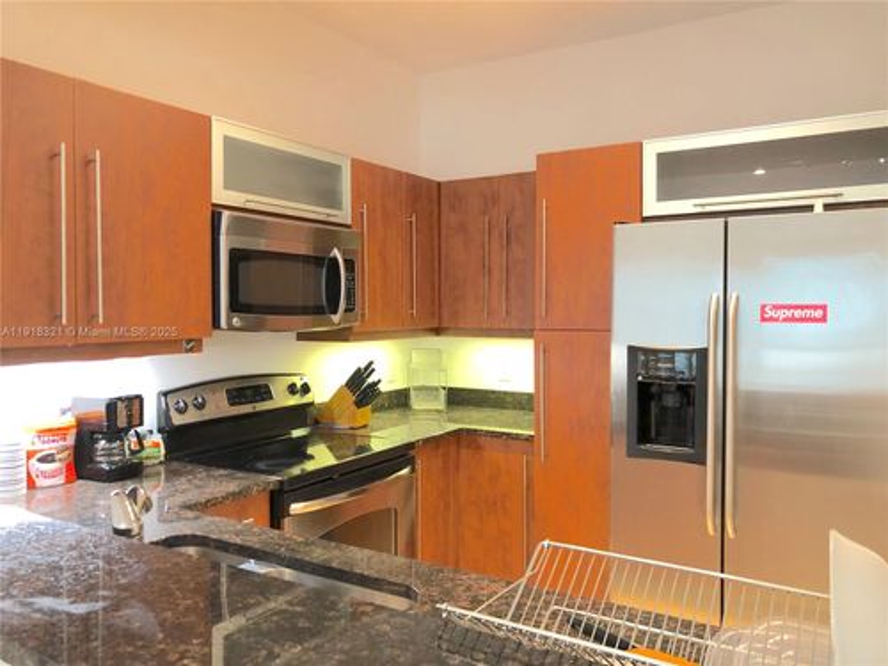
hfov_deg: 63.4
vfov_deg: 49.7
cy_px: 333
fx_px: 718
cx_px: 444
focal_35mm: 28
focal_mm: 4
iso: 80
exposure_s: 1/15
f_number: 1.8
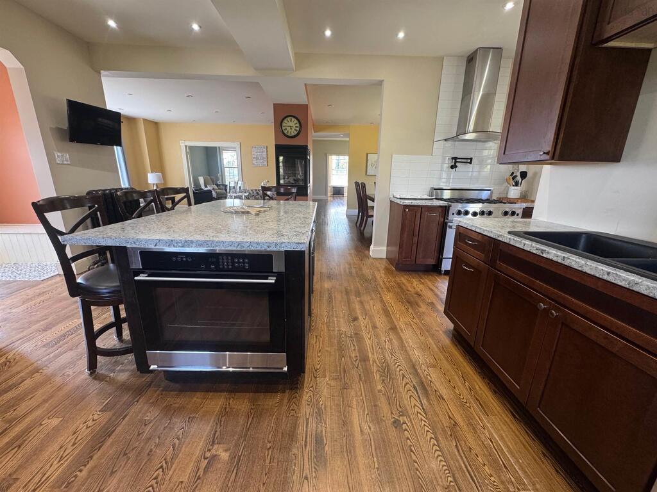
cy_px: 246
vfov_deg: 85.7
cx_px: 328
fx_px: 266
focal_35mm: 14
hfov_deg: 102.1
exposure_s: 1/60
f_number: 2.2
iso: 200
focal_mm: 2.22
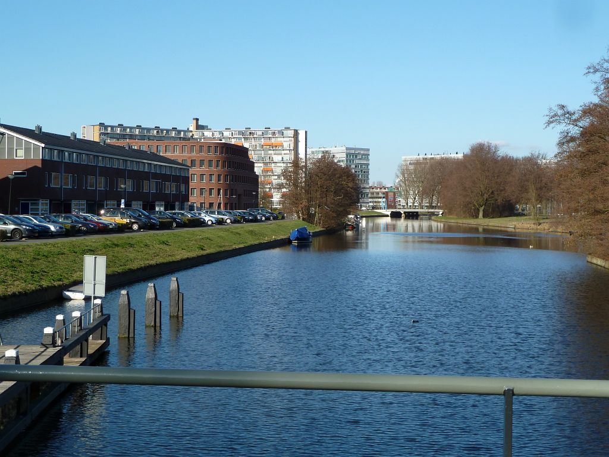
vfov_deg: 24.8
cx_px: 304
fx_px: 1038
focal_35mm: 59
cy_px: 228
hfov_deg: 32.7
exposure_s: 1/500
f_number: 3.9
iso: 80
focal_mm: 9.7
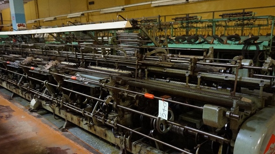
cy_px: 90
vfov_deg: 37.6
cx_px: 146
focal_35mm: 31
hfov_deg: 62.6
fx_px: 226
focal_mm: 16
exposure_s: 1/13
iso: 3200
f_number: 3.5
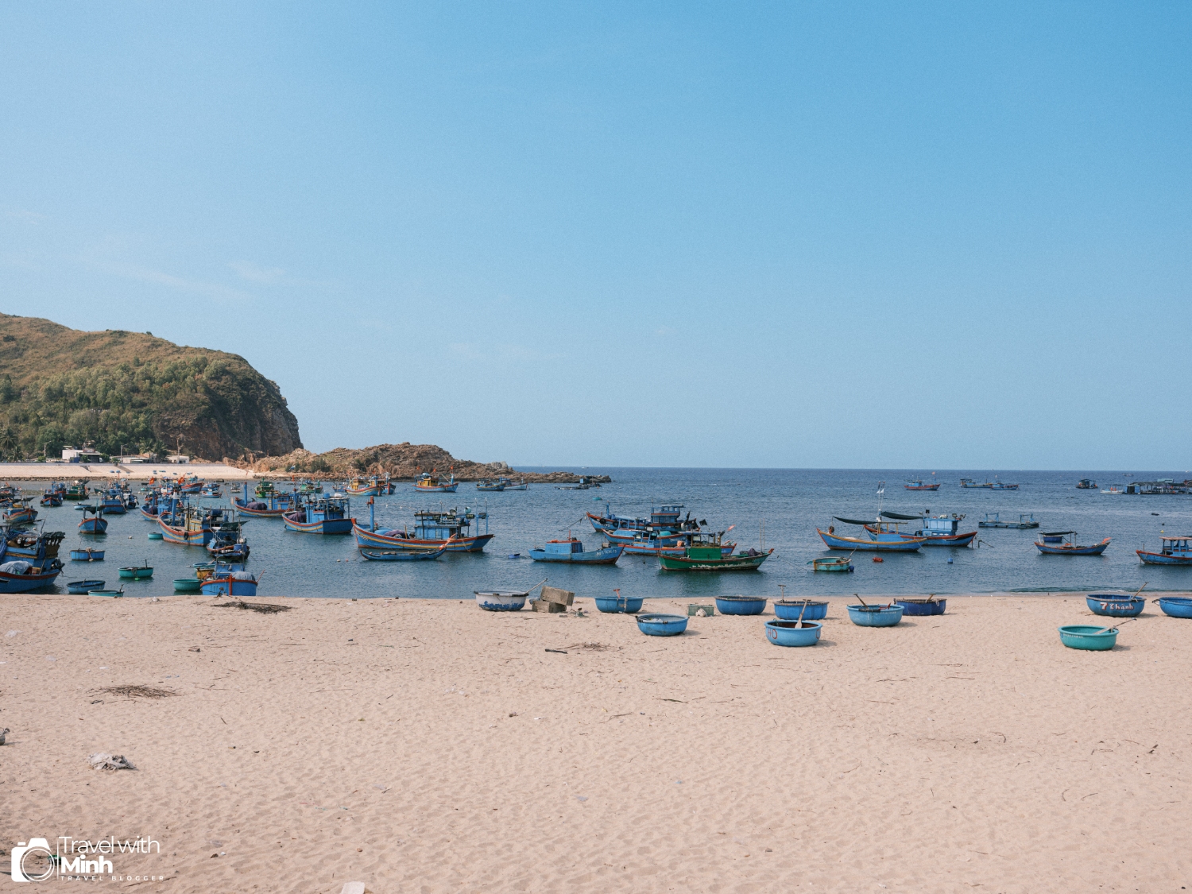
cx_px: 596
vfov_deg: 39.7
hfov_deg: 51.4
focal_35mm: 36
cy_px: 447
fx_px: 1240
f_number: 5
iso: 200
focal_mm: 45
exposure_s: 1/1000
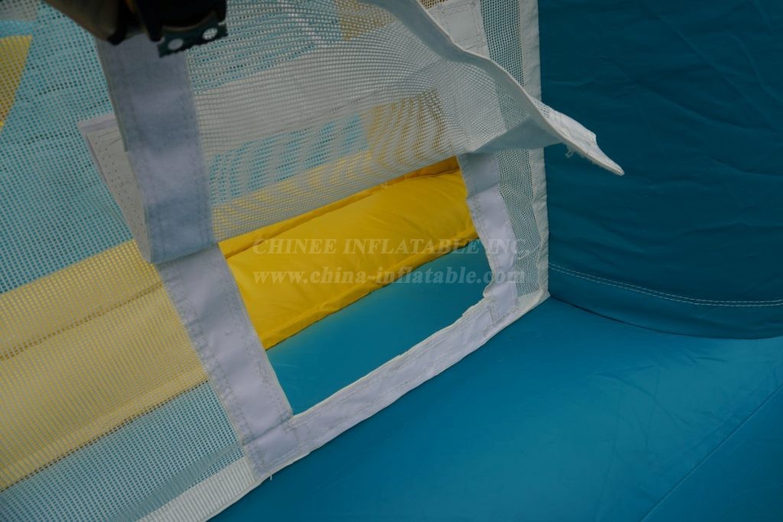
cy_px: 261
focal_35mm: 24
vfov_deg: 53.1
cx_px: 392
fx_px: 522
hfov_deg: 73.7
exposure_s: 1/100
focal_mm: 16
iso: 100
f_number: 6.3
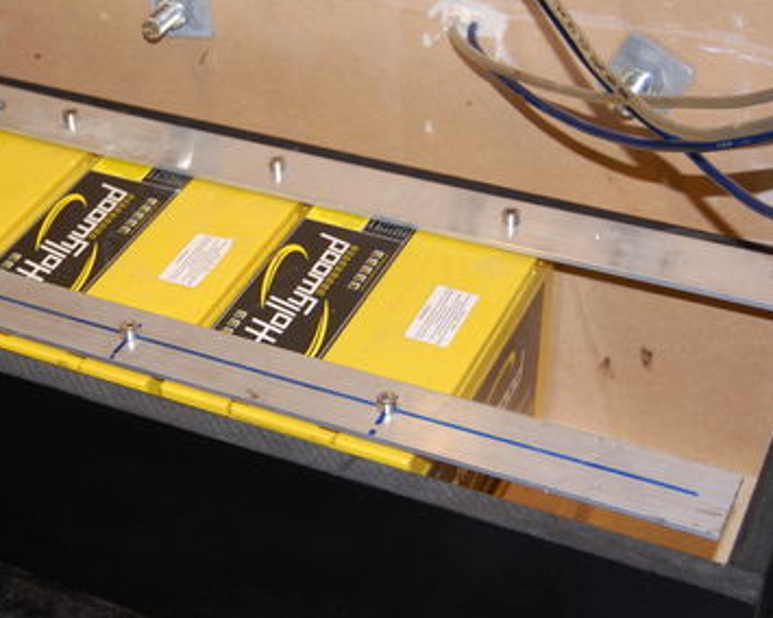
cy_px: 285
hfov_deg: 26.4
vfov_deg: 21.6
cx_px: 194
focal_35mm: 71
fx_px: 1624
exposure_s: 1/60
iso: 400
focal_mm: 28
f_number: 4.2
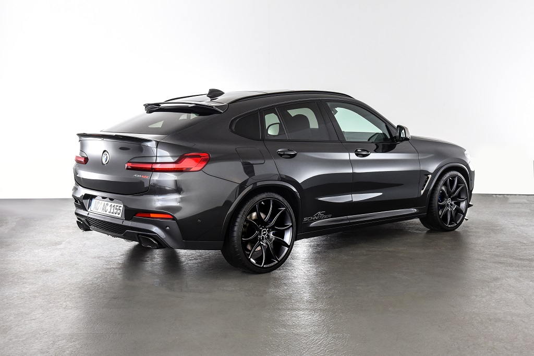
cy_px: 178
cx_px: 267
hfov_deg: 43.6
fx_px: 668
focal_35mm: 45
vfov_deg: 29.9
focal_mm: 45
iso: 2000
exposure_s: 1/125
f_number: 11
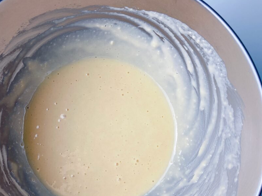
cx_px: 99
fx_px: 272
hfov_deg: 50.9
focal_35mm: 36
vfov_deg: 39.5
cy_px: 120
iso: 32
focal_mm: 3.99
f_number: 1.8
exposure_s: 1/100
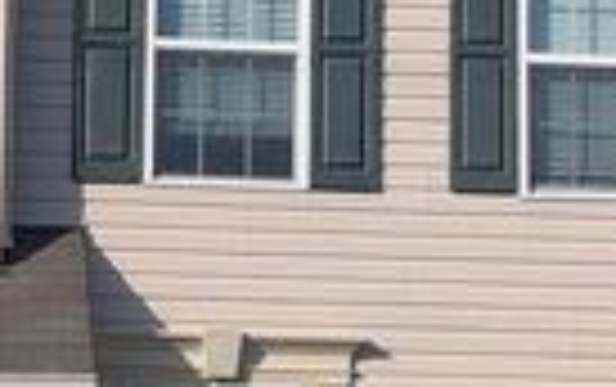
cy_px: 162
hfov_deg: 11.3
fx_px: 3110
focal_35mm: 185
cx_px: 261
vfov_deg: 7.1
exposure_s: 1/2232
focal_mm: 6.81
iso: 44
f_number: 1.85
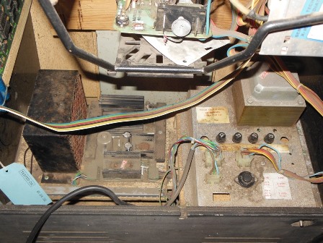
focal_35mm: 38
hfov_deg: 49.0
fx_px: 355
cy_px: 122
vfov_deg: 37.7
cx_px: 162
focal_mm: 6.8
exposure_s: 1/30
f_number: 3.6
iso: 200
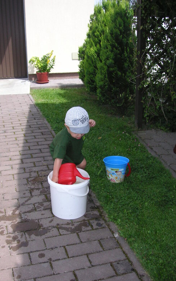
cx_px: 77
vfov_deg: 49.3
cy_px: 142
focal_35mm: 40
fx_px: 307
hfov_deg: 32.0
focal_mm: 6.1
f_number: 2.8
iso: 64
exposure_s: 1/1000
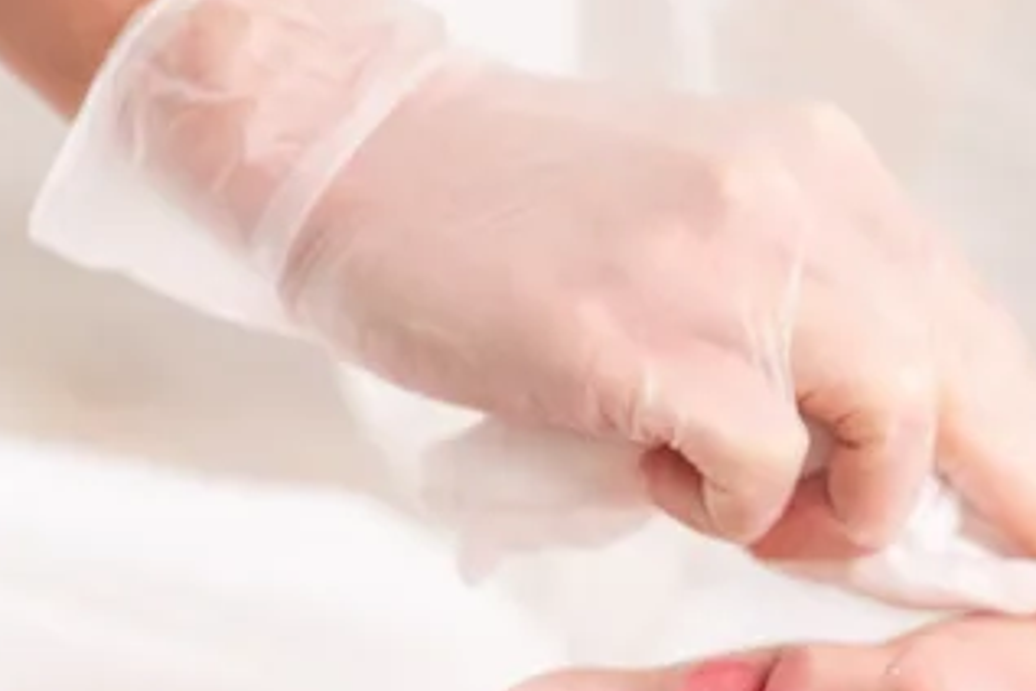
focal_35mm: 173
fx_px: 4978
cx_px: 1147
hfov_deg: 11.7
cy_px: 914
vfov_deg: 7.8
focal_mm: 55
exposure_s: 1/100
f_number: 2.8
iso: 500
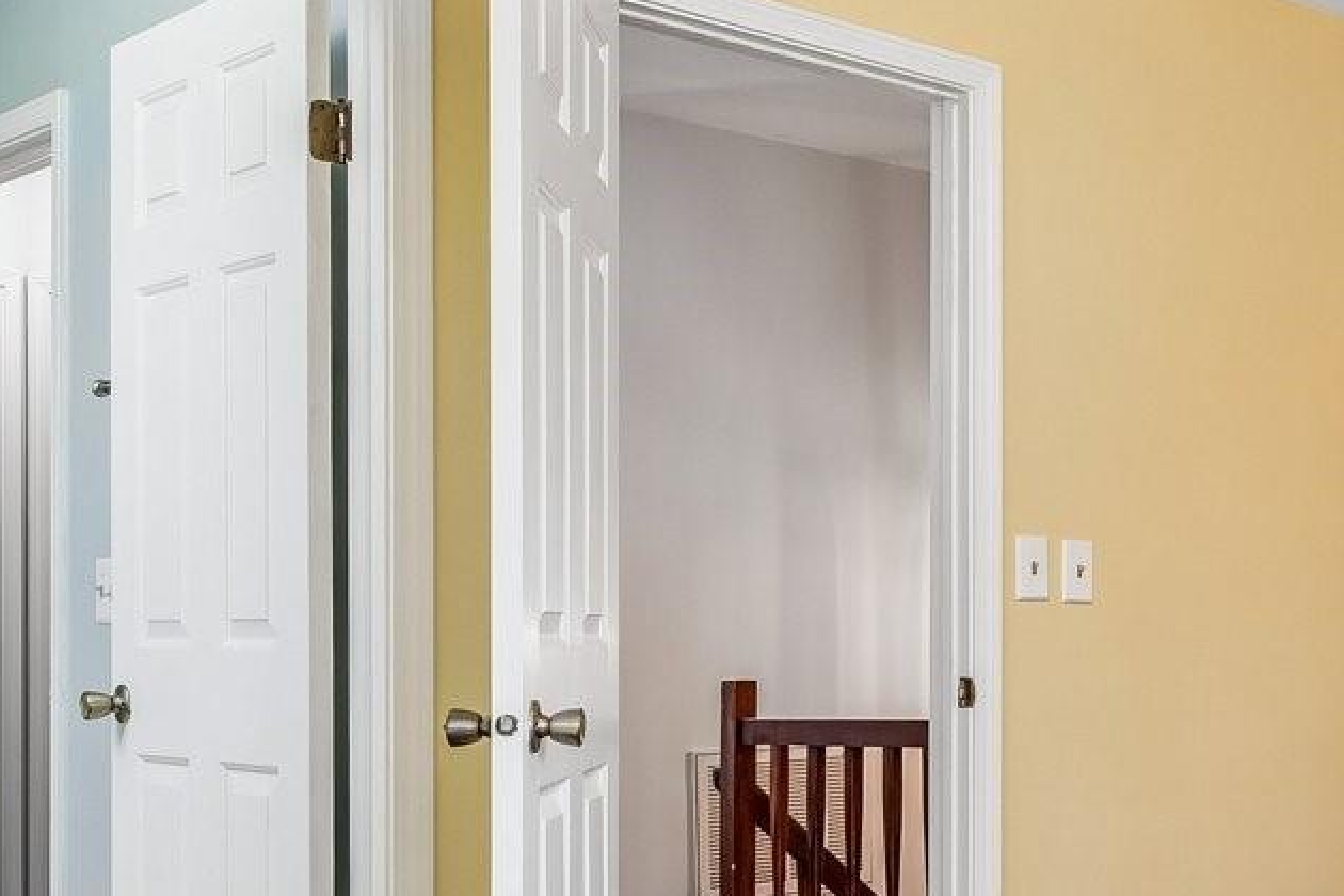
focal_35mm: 52
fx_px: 1941
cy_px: 665
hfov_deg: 33.6
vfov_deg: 25.7
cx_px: 1449
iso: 400
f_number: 8
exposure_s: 1/4
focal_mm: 16
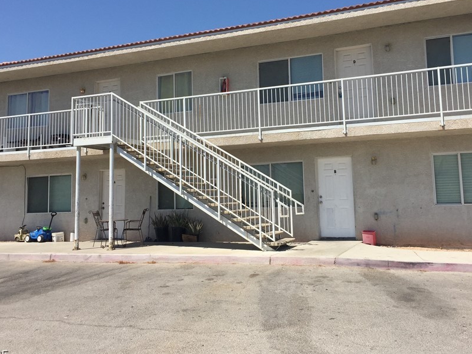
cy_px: 142
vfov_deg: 38.5
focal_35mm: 37
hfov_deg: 50.1
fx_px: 504
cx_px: 250
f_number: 2.2
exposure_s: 1/2825
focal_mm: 4.15
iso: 32
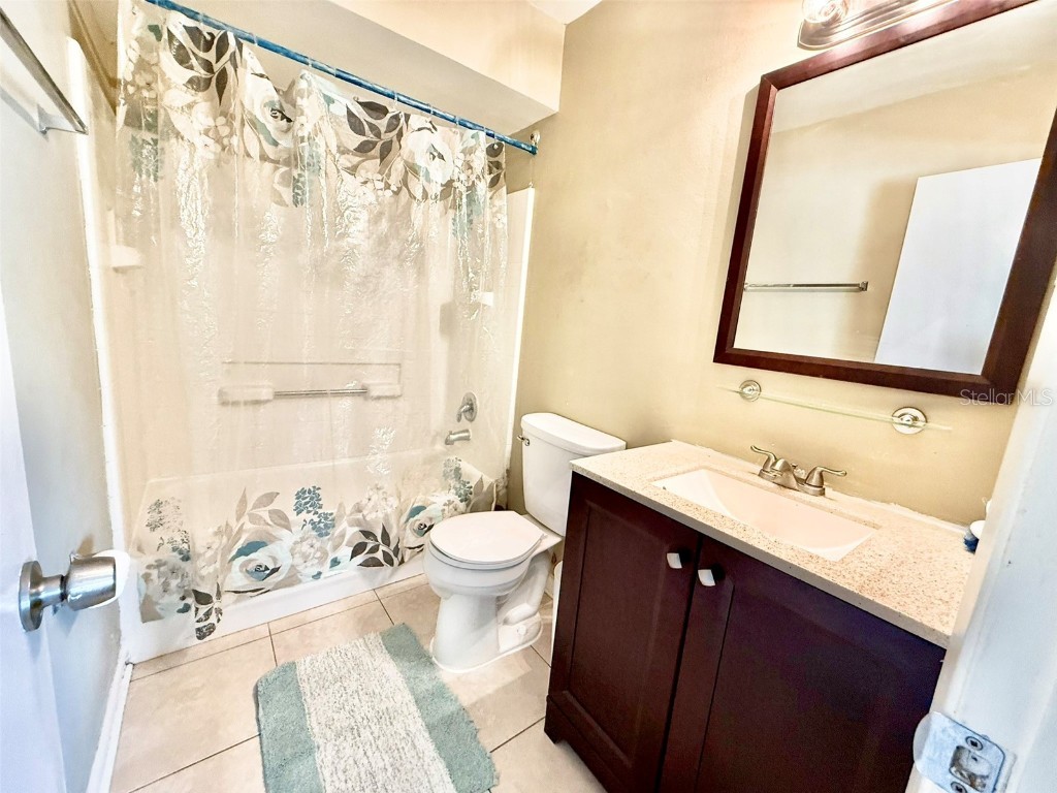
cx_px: 528
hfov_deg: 102.1
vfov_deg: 85.7
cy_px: 396
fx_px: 427
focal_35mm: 14
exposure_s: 1/60
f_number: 2.2
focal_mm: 2.22
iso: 320
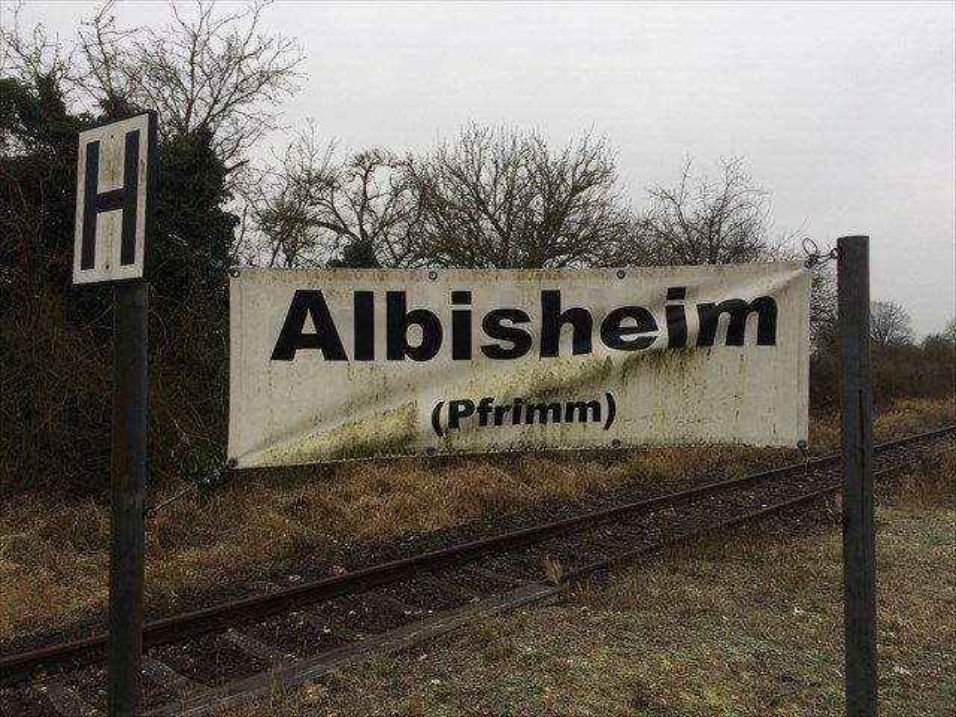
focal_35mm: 29
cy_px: 358
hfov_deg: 61.7
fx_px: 801
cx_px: 478
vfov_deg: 48.2
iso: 32
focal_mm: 4.15
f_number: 2.2
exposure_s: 1/321
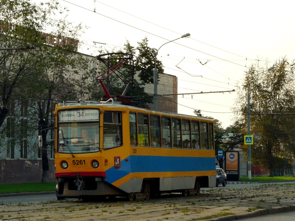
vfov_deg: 10.1
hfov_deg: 13.4
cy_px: 110
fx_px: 1253
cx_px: 148
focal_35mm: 147
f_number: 5
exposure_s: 1/200
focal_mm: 15.1
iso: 100
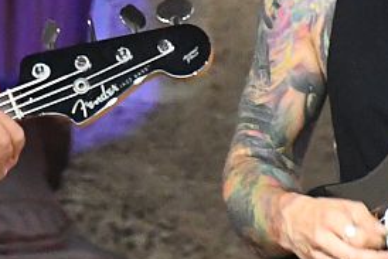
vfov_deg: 0.5
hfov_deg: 0.8
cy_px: 70
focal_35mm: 2628
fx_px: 28338
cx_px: 45
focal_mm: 300
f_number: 5.6
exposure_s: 1/200
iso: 5000
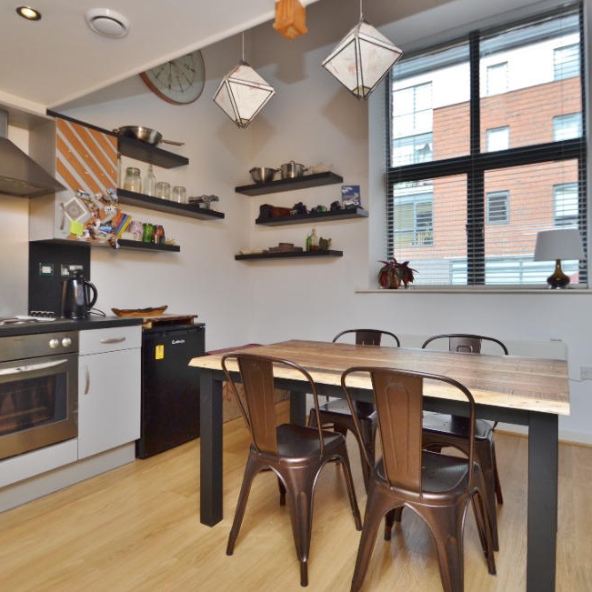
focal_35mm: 20
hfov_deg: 74.8
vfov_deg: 74.8
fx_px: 387
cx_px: 303
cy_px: 285
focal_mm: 10
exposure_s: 1/160
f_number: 3.5
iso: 100
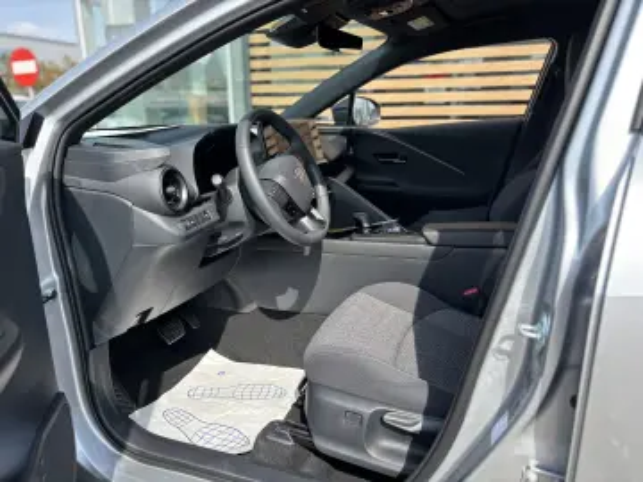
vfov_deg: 53.1
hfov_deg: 67.3
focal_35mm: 26
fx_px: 483
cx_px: 322
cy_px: 241
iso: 50
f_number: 1.6
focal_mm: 5.96
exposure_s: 1/693
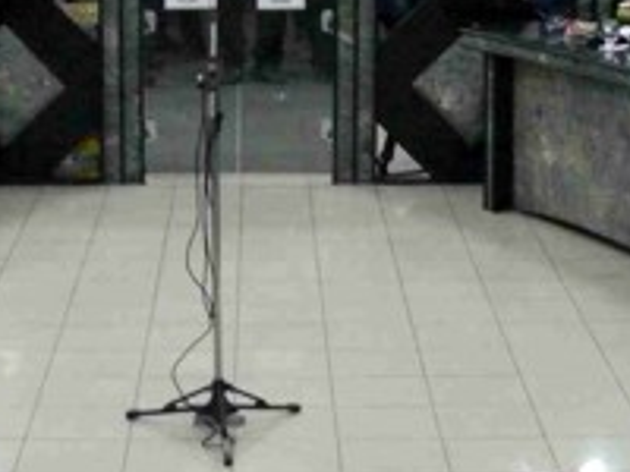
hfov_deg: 17.6
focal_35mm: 112
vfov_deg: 13.1
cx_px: 261
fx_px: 2038
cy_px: 35
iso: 800
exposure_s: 1/30
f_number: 2.8
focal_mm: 7.4
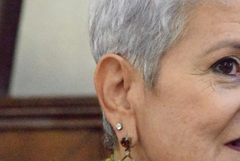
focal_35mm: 793
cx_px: 198
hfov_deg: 2.6
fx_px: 5290
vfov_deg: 1.7
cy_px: 146
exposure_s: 1/250
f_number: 8
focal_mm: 210
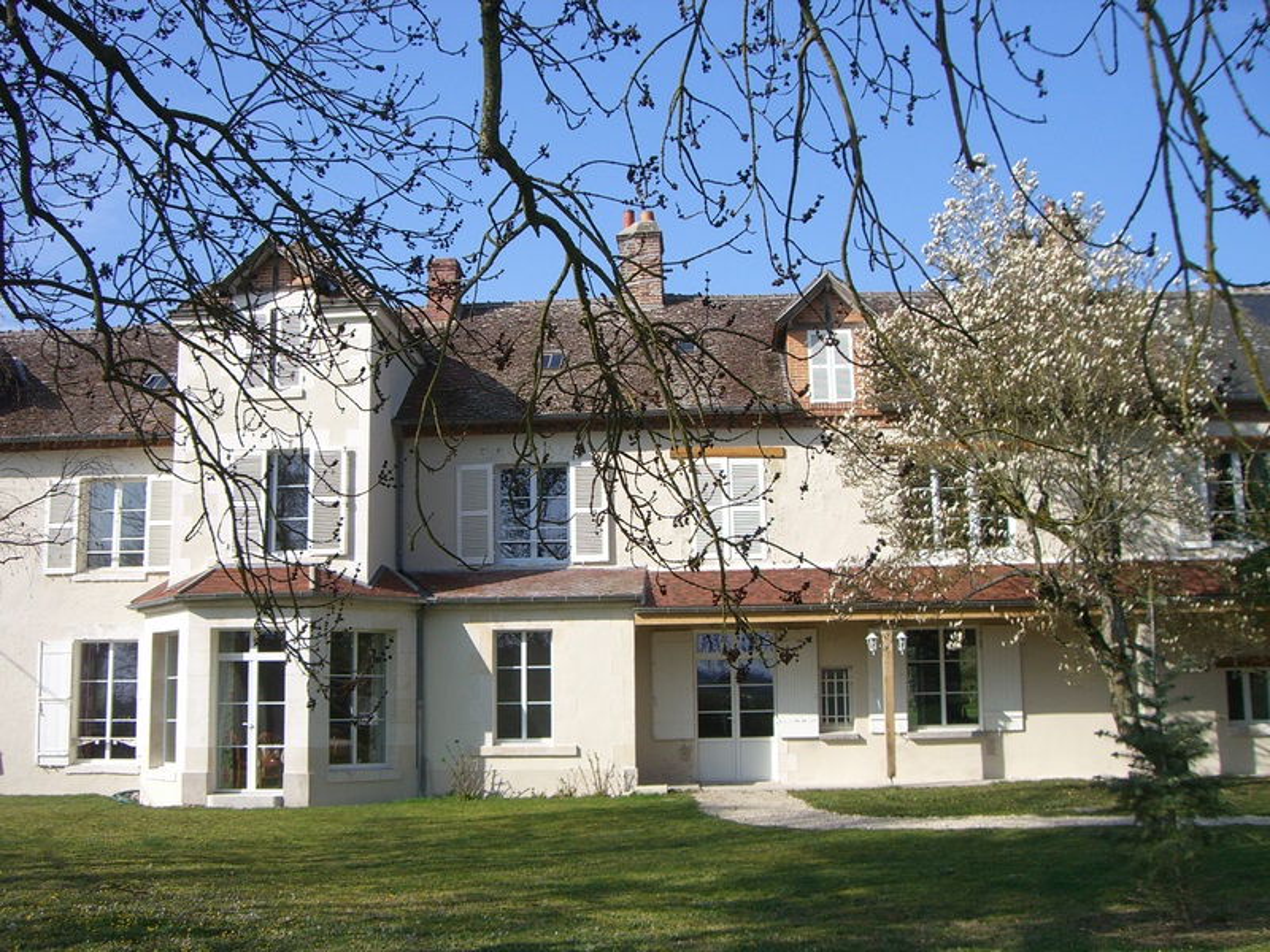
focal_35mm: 38
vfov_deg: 37.7
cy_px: 476
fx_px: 1394
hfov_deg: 49.0
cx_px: 635
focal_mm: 6.2
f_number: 4.3
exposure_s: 1/500
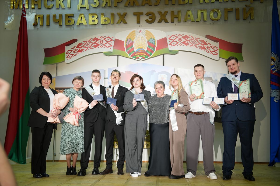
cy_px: 93
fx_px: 342
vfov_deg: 30.5
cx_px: 140
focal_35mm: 44
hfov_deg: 44.5
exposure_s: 1/100
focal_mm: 44
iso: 500
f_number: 3.2
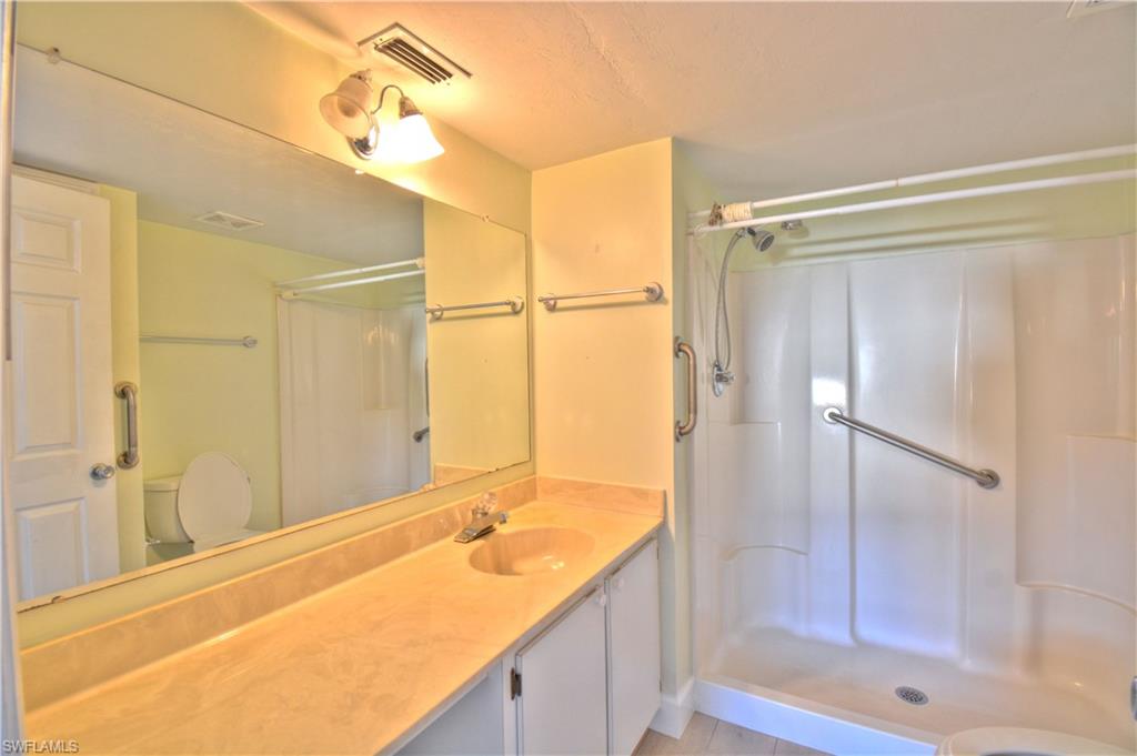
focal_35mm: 15
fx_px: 473
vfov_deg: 77.2
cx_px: 568
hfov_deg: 100.4
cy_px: 378
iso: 400
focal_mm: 10
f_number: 8
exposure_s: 1/10
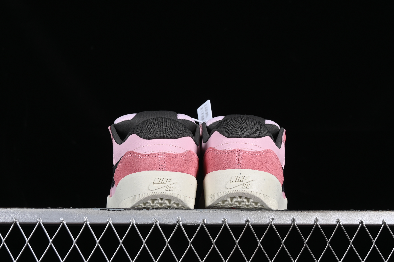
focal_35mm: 75
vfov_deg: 18.2
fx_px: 821
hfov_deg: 27.0
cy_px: 131
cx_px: 197
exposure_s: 1/80
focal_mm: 50
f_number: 8
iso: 160
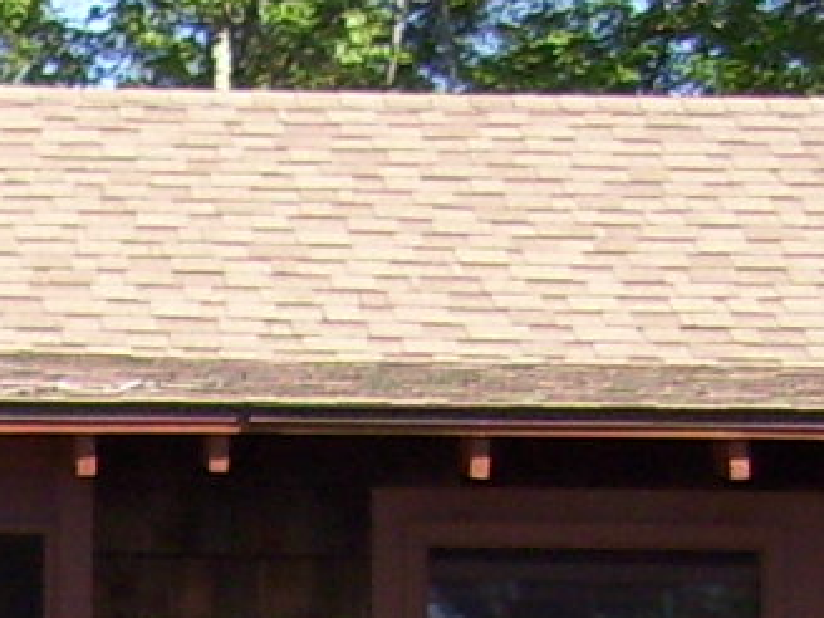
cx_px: -372
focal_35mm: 269
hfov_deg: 7.3
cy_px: 1241
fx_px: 6403
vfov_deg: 5.4
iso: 80
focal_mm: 5.7
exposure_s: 1/320
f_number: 2.9
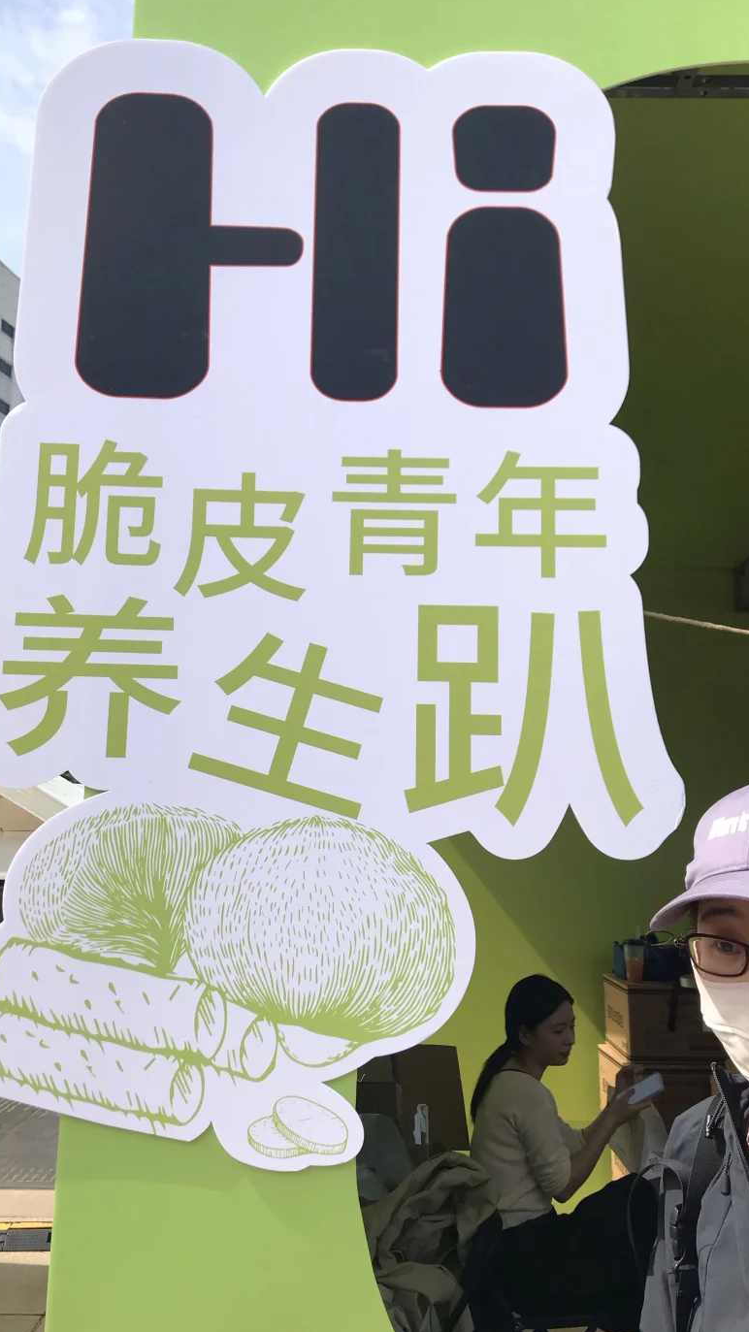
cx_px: 329
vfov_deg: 61.0
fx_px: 1130
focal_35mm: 32
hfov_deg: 36.6
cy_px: 677
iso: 20
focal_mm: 3.99
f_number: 1.8
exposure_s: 1/1520
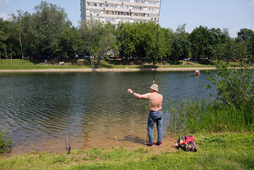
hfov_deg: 67.4
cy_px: 85
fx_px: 190
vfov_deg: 47.9
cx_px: 127
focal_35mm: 27
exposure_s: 1/600
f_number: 10
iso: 640
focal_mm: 18
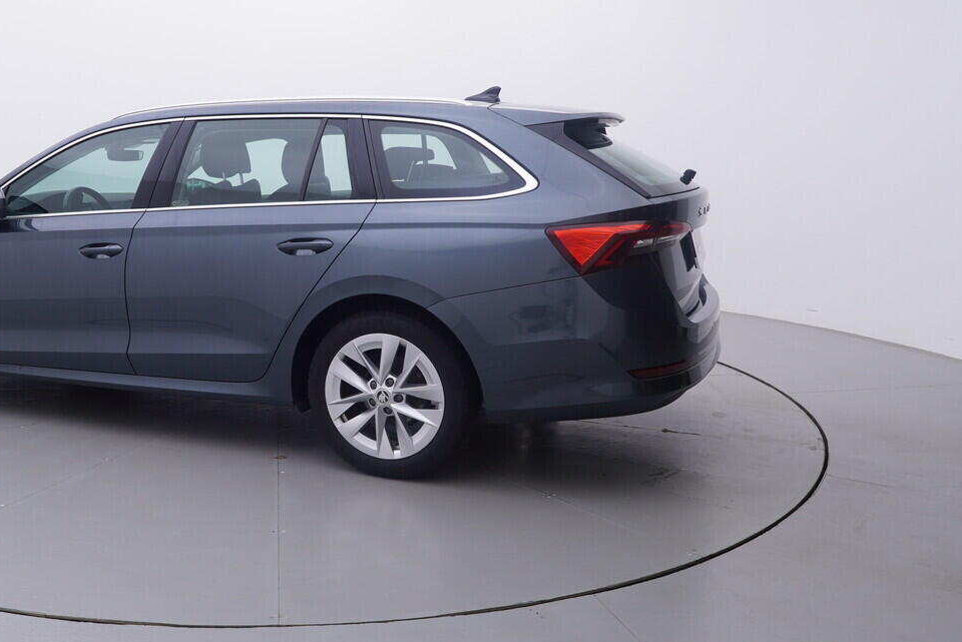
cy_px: 265
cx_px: 278
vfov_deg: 39.1
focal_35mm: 34
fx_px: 902
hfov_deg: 54.3
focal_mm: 15
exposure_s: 1/80
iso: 200
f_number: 5
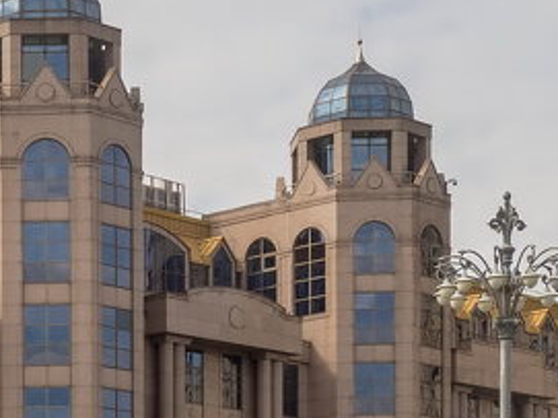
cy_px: 287
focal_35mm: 134
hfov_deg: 14.5
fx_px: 2159
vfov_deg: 11.0
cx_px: -21
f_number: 8
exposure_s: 1/500
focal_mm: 17
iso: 200
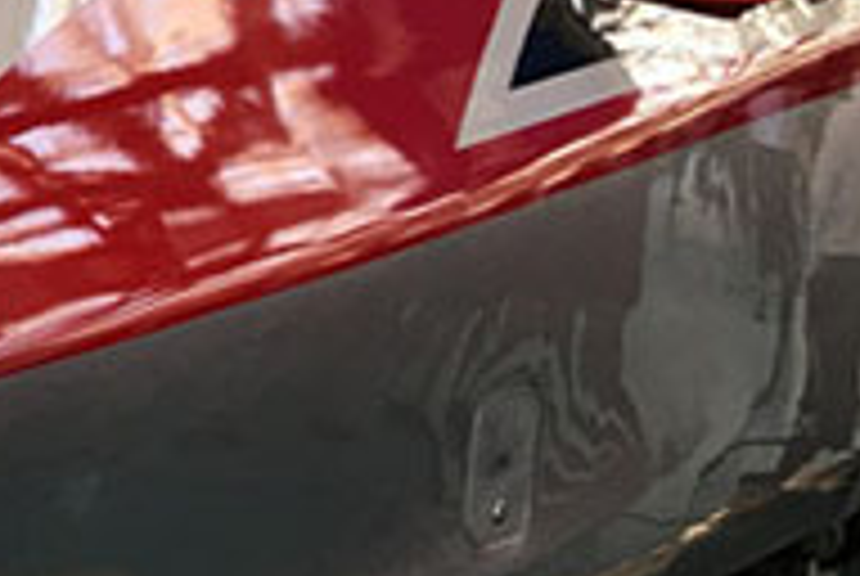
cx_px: -635
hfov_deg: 13.8
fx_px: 3206
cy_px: -140
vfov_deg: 10.1
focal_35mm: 134
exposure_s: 1/33
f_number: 2.2
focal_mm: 4.15
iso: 25
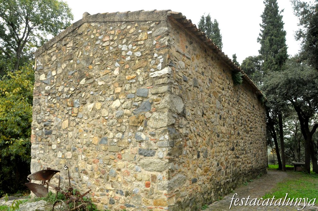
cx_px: 159
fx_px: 238
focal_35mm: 27
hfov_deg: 67.4
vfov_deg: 47.8
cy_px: 106
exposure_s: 1/100
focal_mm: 18
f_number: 13
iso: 1600
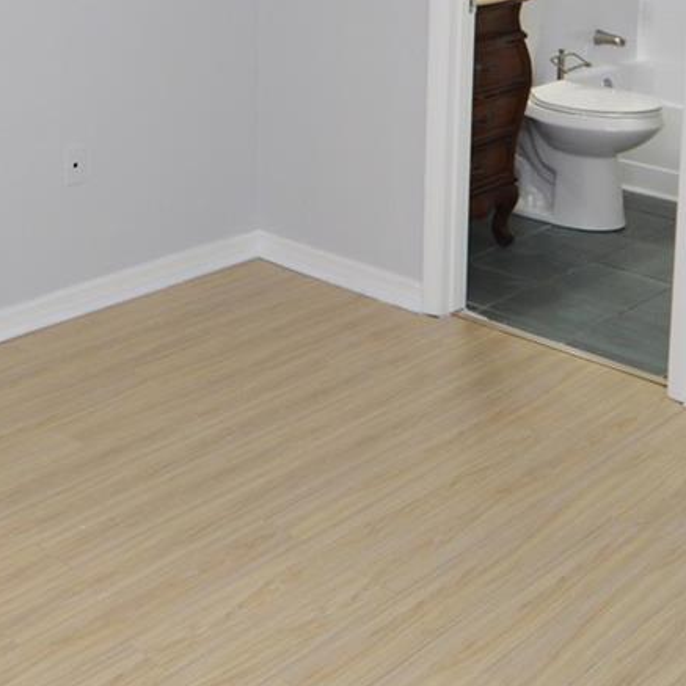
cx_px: 235
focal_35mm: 56
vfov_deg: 28.8
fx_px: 1256
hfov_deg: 30.4
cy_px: 16
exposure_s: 1/80
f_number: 4.5
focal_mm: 12
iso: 400
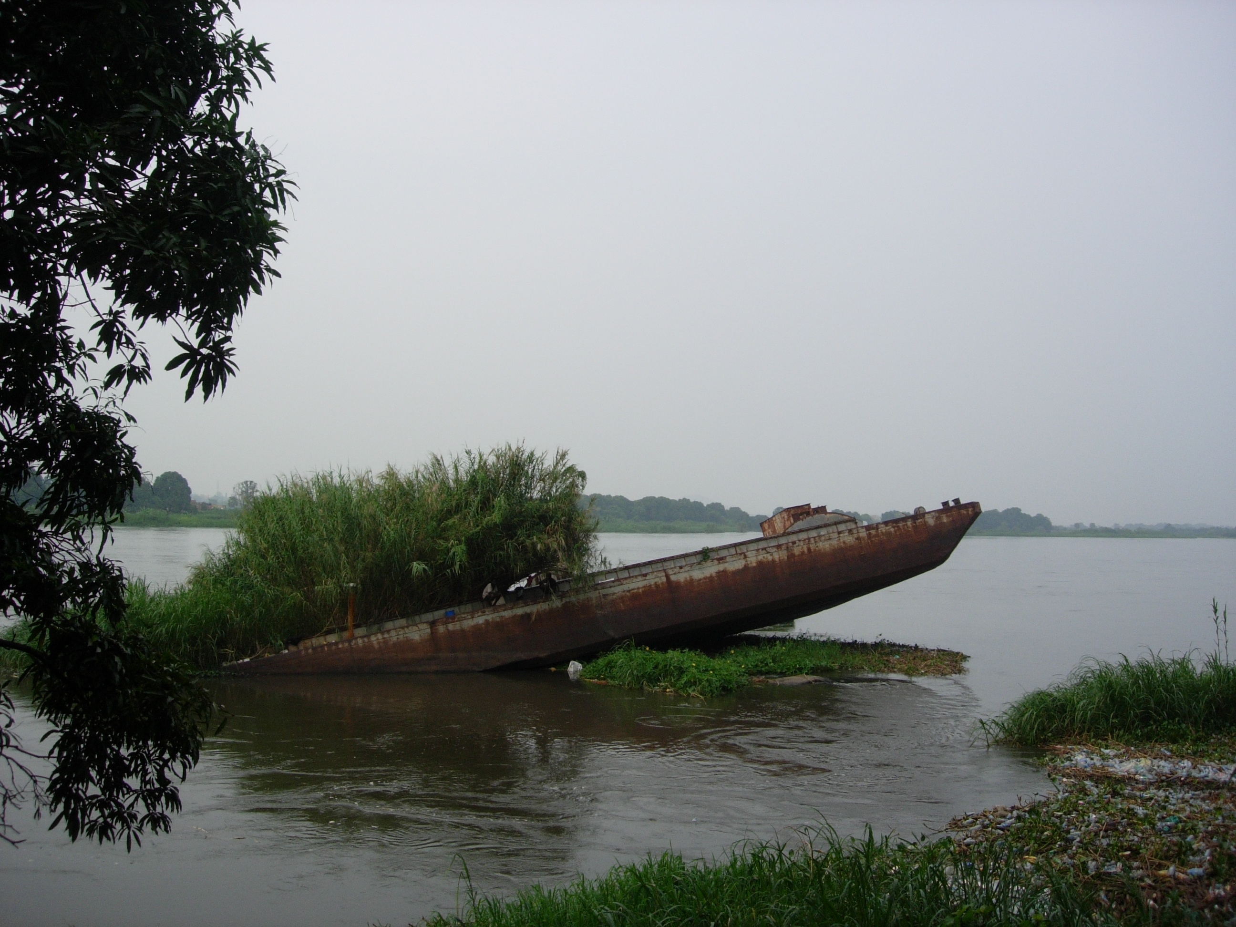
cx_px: 618
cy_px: 464
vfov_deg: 37.7
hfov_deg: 49.0
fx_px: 1357
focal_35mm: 38
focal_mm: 7.8
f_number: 2.8
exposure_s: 1/995
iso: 64
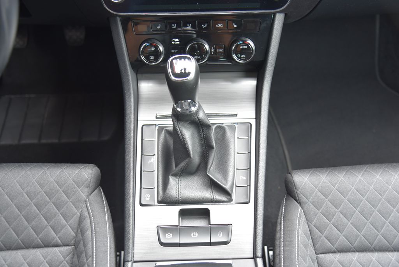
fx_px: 444
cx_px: 200
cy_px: 134
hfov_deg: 48.4
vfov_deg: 33.4
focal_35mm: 40
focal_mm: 40
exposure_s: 1/60
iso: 500
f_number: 4
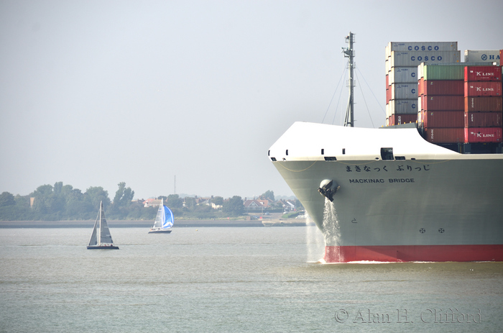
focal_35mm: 255
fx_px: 3554
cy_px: 166
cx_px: 252
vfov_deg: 5.4
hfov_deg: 8.1
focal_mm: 170
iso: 100
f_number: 6.3
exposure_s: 1/500
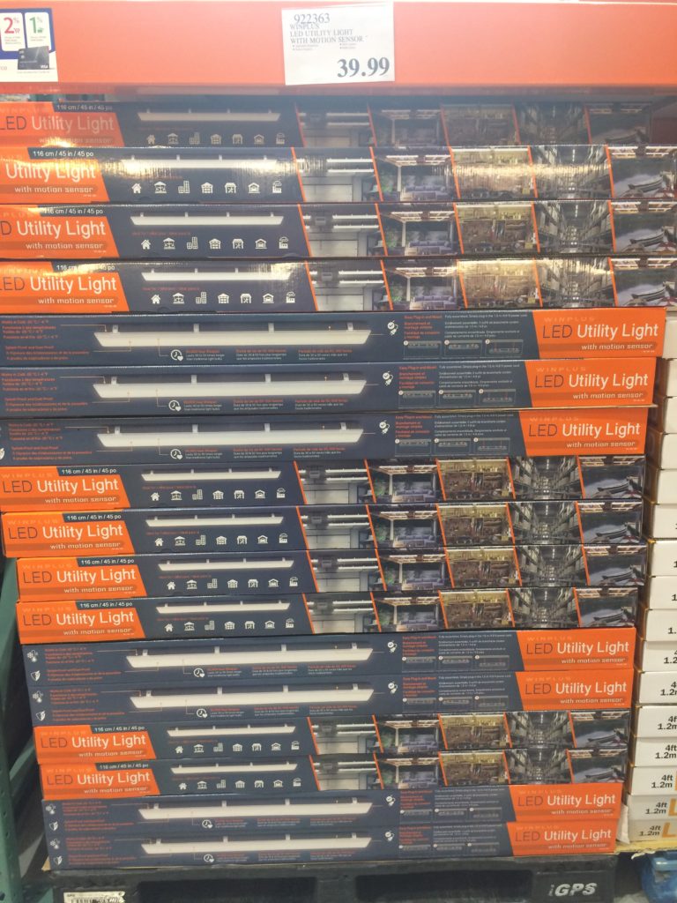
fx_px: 756
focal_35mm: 29
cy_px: 452
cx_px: 338
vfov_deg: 61.7
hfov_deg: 48.2
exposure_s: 1/30
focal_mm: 4.15
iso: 100
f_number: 2.2
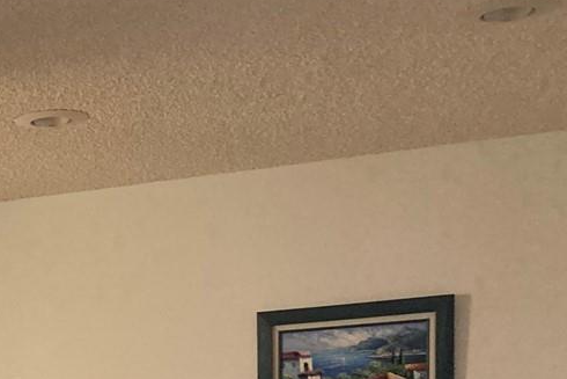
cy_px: 624
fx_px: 1497
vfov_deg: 13.3
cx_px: -340
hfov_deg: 18.4
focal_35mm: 95
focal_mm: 3.99
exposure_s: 1/60
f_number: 1.8
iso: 250
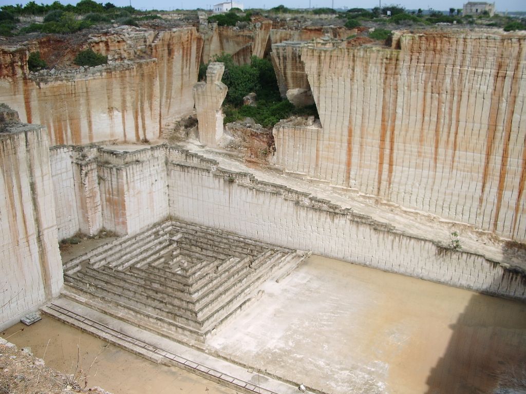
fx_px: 532
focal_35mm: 35
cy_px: 197
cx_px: 263
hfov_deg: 52.6
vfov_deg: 40.7
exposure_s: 1/400
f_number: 4.3
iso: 50
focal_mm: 5.8
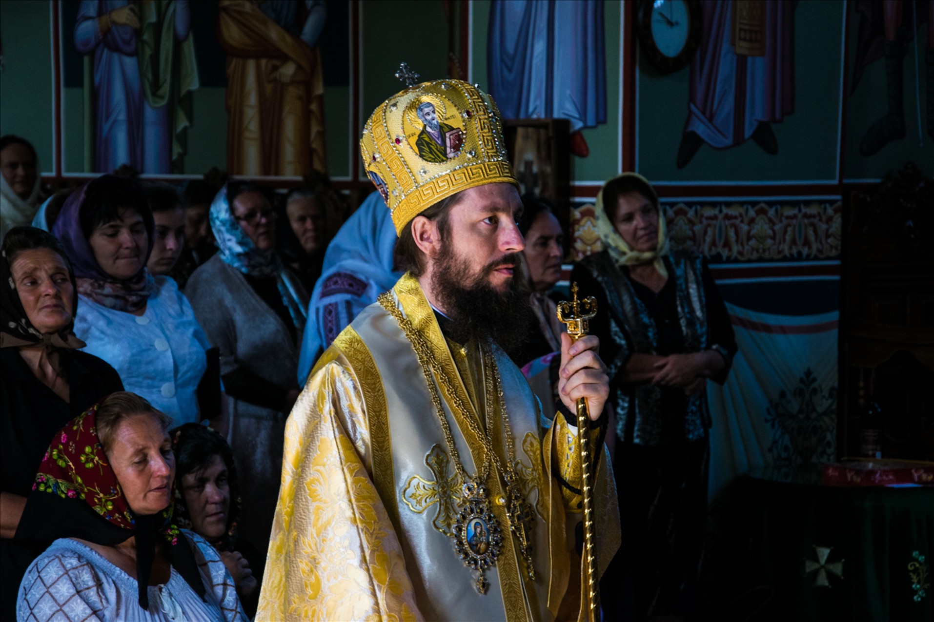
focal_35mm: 112
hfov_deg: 18.2
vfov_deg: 12.2
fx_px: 2919
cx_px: 467
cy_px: 311
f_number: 5.3
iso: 500
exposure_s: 1/100
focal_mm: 75
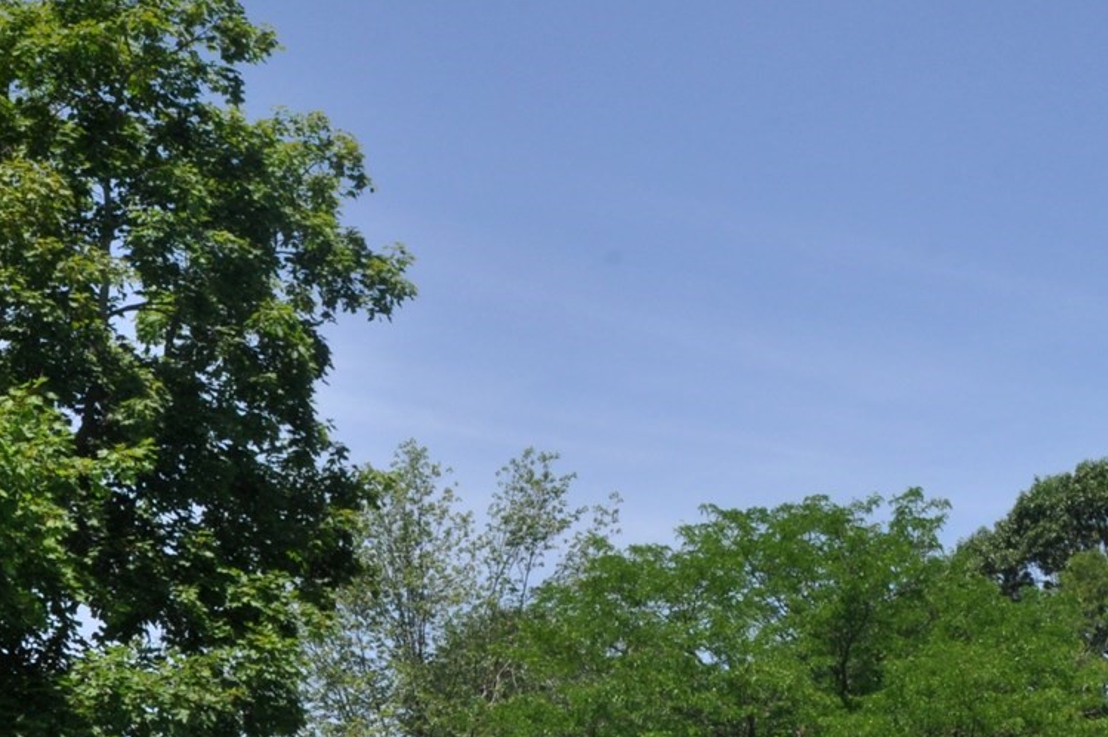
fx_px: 2522
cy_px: 875
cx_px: 1109
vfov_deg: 16.0
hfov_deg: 23.7
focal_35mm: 82
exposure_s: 1/125
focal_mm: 20
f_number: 16
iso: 400
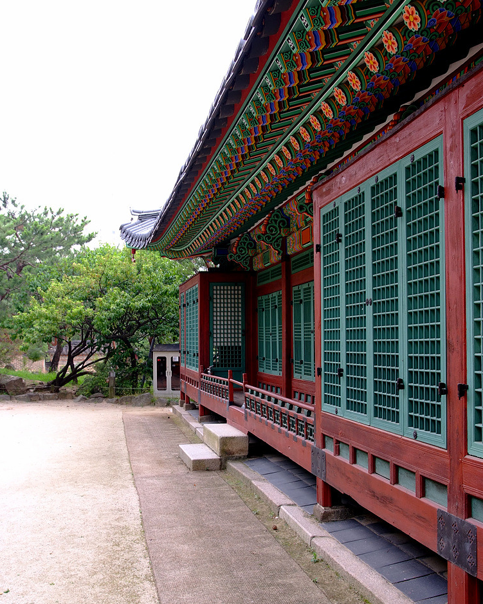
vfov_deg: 47.9
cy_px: 327
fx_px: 679
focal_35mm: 38
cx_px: 246
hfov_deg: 39.2
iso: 125
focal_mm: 22
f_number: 5.6
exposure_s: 1/20
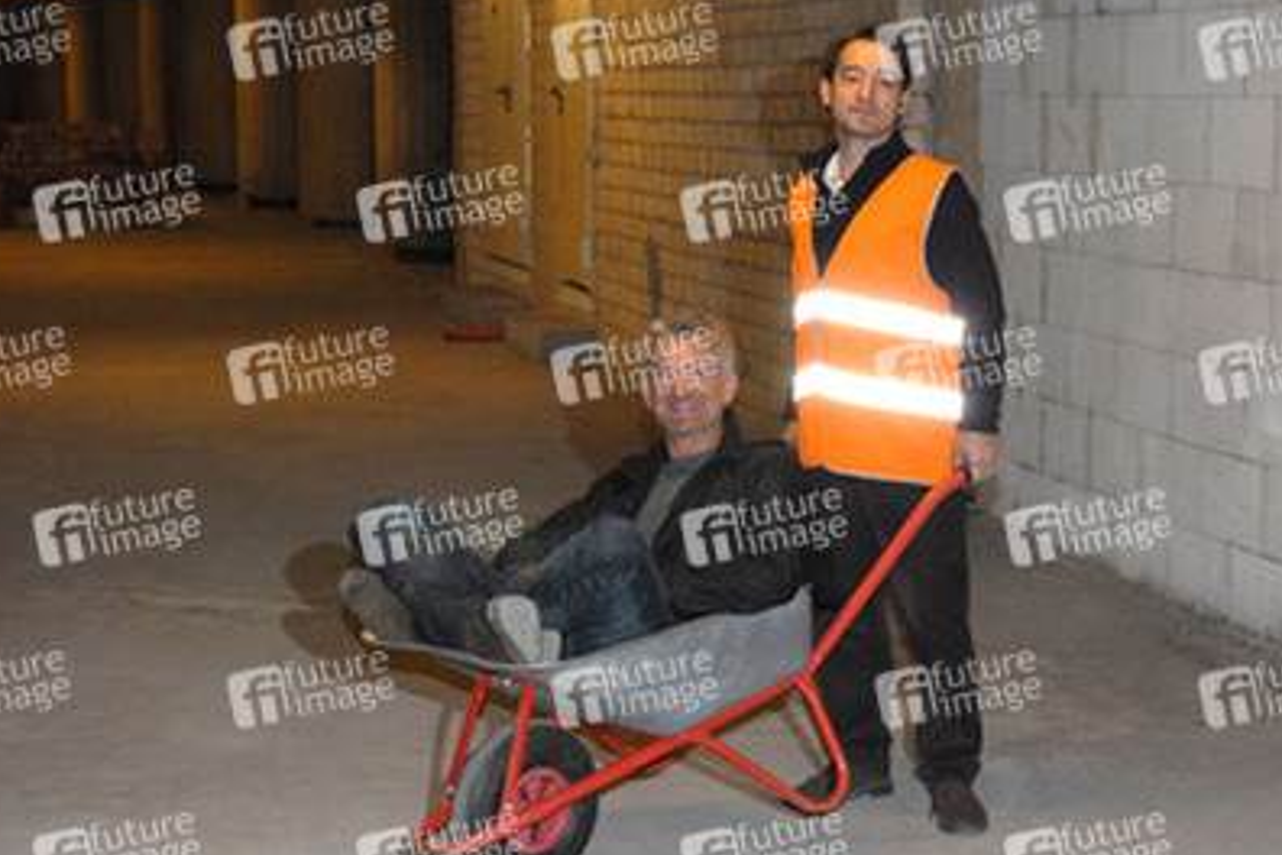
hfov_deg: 21.8
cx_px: 673
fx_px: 3332
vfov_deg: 14.6
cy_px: 447
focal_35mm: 94
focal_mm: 55
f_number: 4.5
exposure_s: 1/50
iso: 800
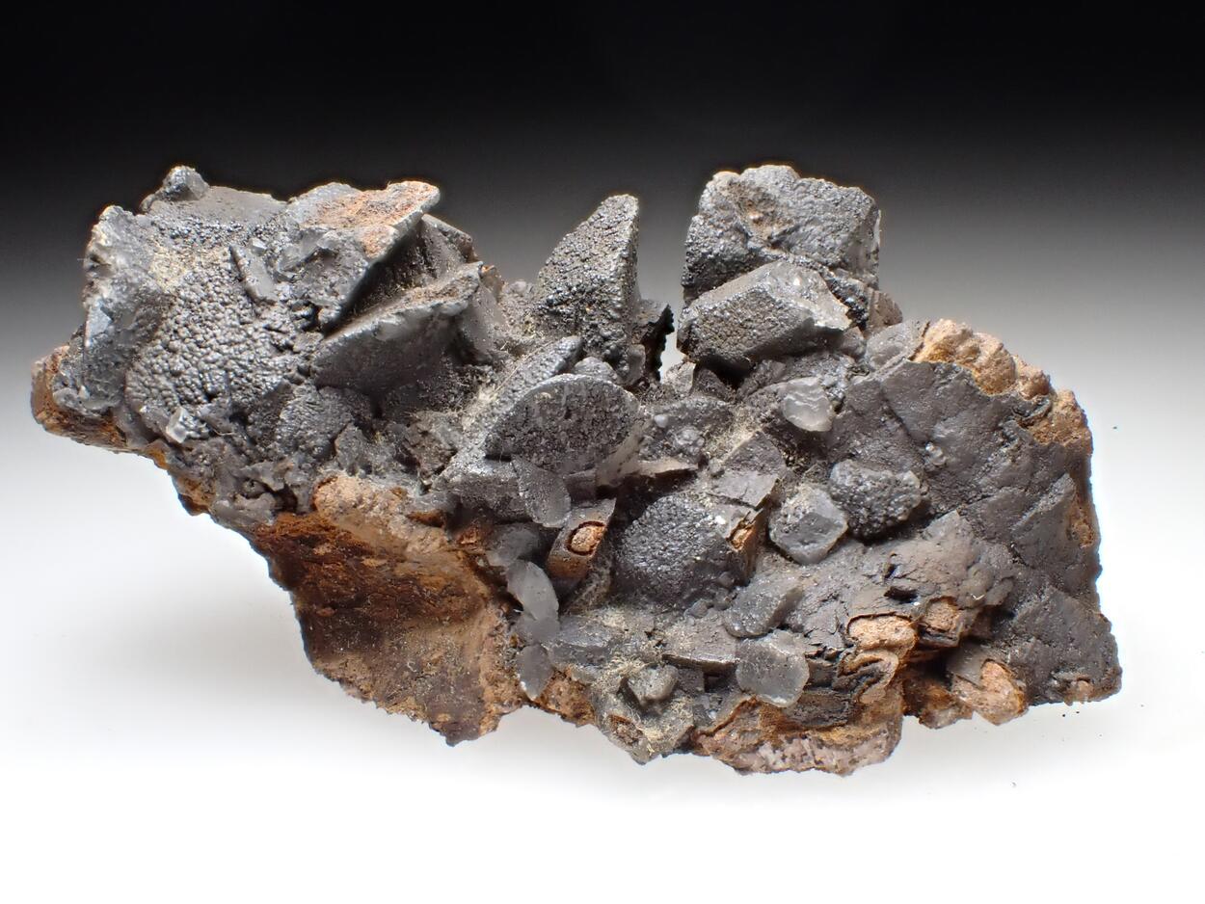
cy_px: 452
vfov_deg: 30.9
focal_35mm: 47
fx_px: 1636
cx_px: 602
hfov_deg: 40.4
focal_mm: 8.4
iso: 200
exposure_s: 1/200
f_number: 4.5
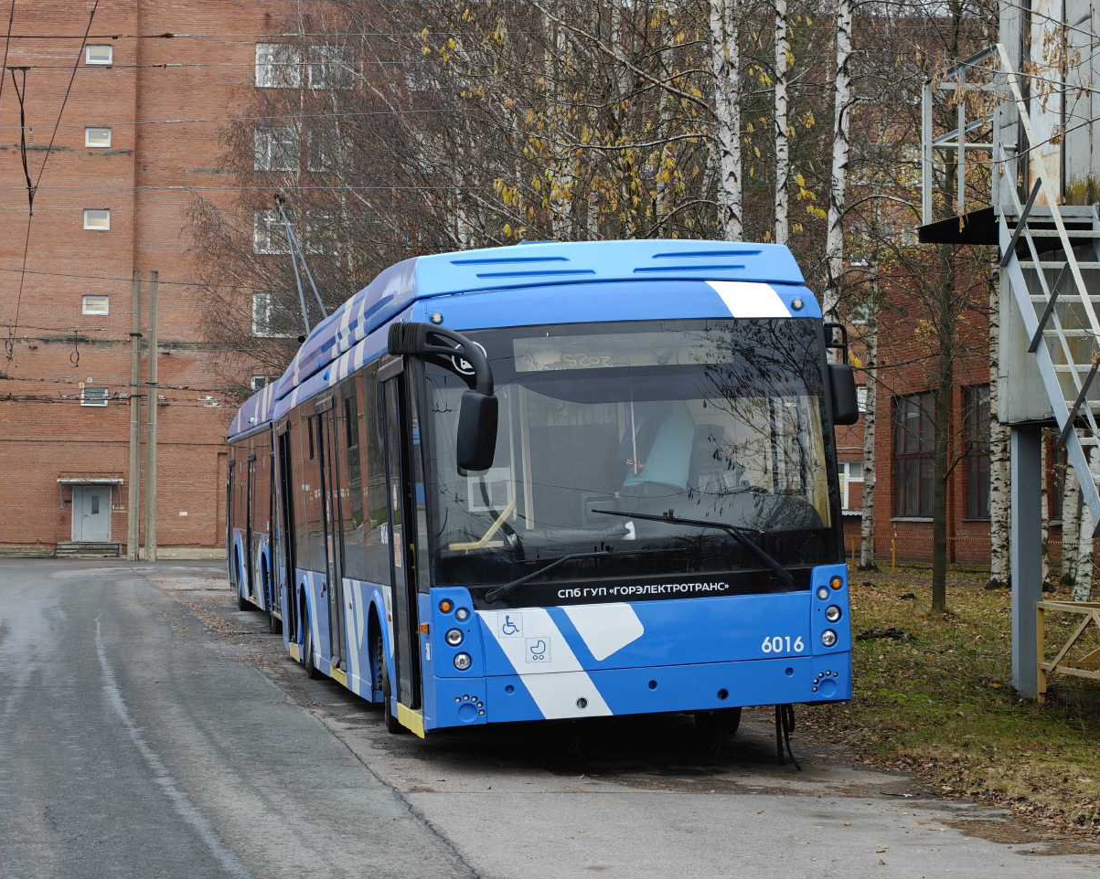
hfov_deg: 24.7
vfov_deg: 19.9
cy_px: 443
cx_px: 585
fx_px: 2506
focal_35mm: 77
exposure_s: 1/197
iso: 500
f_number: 2.6
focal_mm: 13.85
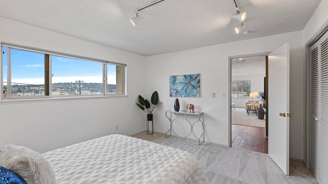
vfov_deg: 63.9
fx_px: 148
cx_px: 164
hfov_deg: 95.9
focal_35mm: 17
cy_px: 90
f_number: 8
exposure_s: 1/1.67
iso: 125
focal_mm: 16
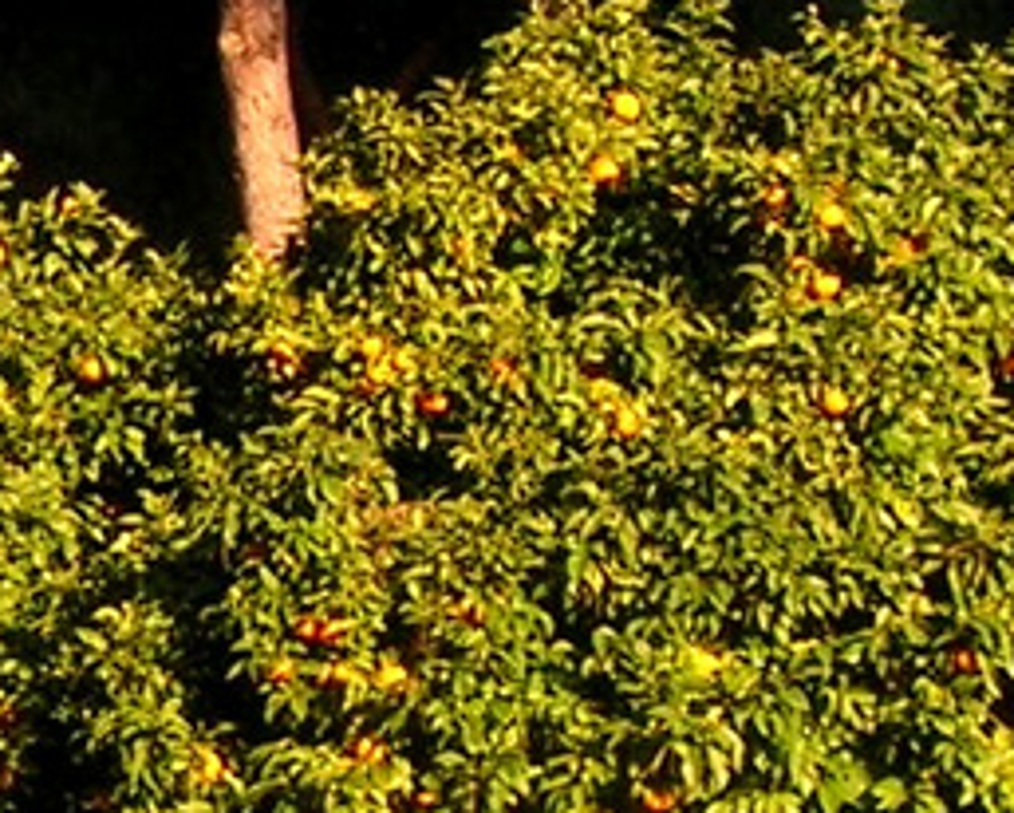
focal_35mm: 186
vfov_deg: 8.2
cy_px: 931
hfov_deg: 10.1
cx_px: -377
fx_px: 5586
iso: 50
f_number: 4.9
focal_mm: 5.7
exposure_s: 1/76
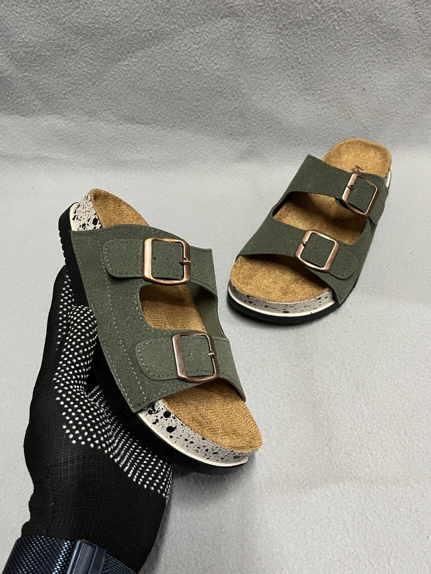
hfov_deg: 53.1
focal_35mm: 26
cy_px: 287
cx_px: 216
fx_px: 432
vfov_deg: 67.3
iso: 500
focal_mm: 5.1
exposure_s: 1/50
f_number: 1.6
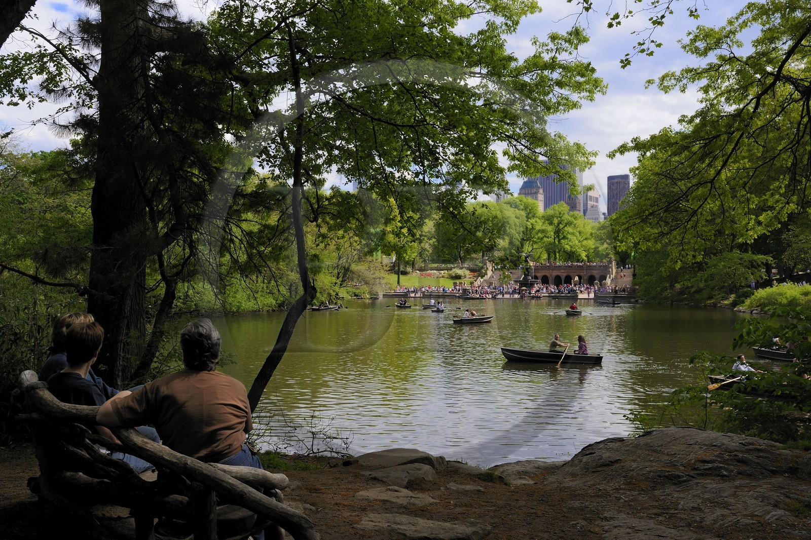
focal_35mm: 32
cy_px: 270
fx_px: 721
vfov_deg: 41.1
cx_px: 406
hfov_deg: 58.7
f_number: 10
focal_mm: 32
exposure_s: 1/200
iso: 200
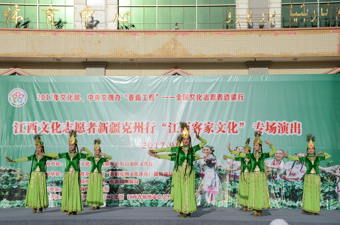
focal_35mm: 68
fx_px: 636
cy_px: 112
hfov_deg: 29.9
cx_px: 170
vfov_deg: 20.1
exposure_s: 1/400
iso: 100
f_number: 8
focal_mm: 45
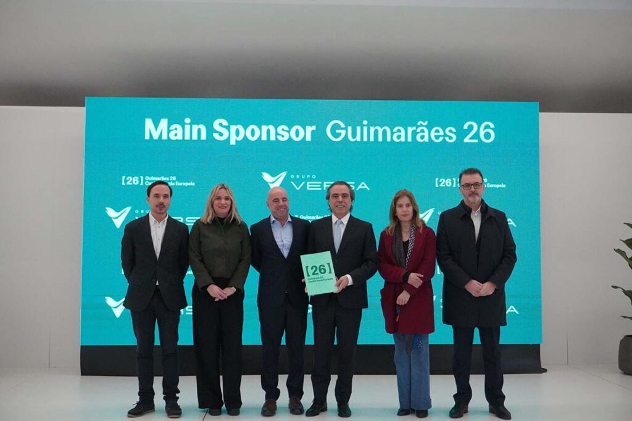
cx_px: 316
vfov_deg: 33.0
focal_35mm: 40
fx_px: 711
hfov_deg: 47.9
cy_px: 210
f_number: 4.5
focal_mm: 27
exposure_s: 1/160
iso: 6400
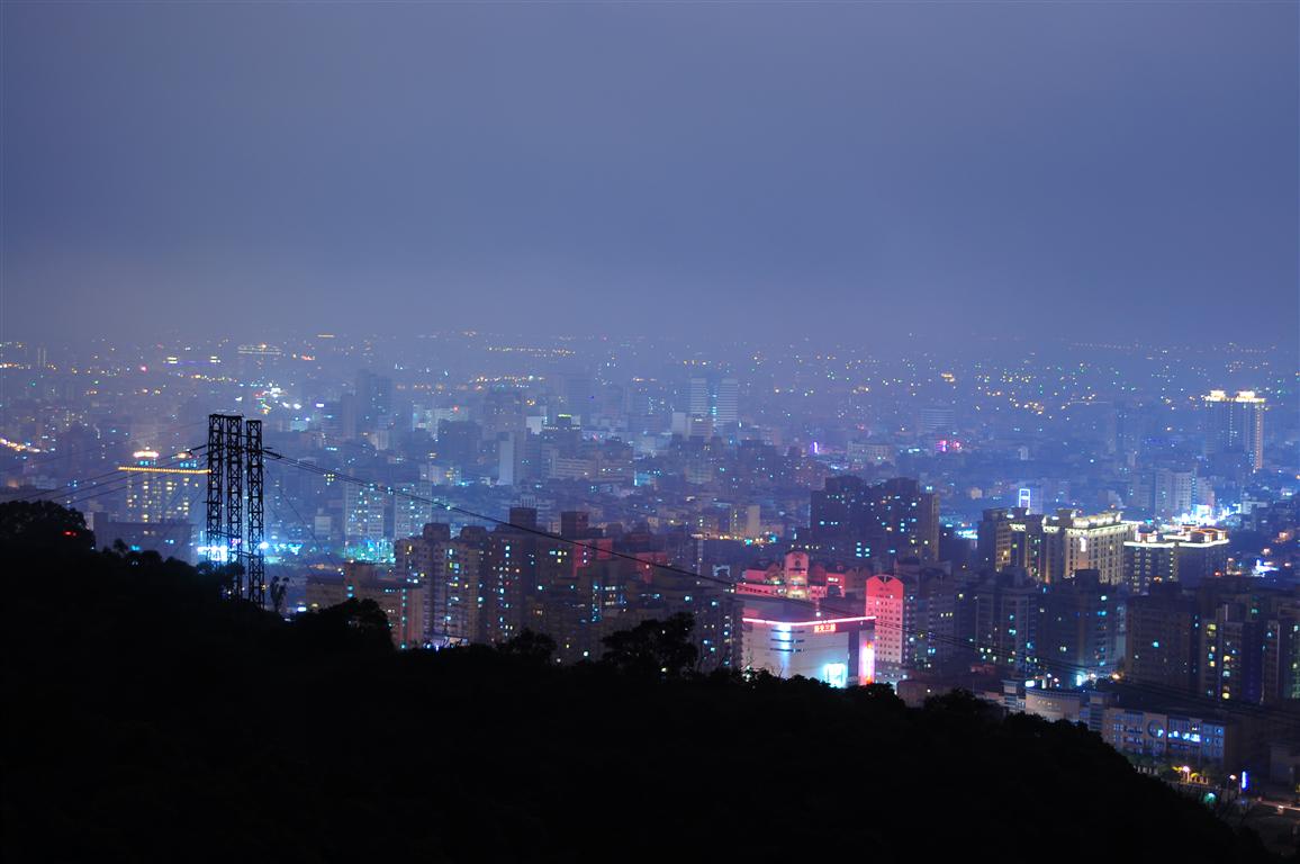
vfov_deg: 18.1
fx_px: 2705
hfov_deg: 27.0
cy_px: 432
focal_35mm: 75
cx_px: 650
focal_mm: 50
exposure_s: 2
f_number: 2.5
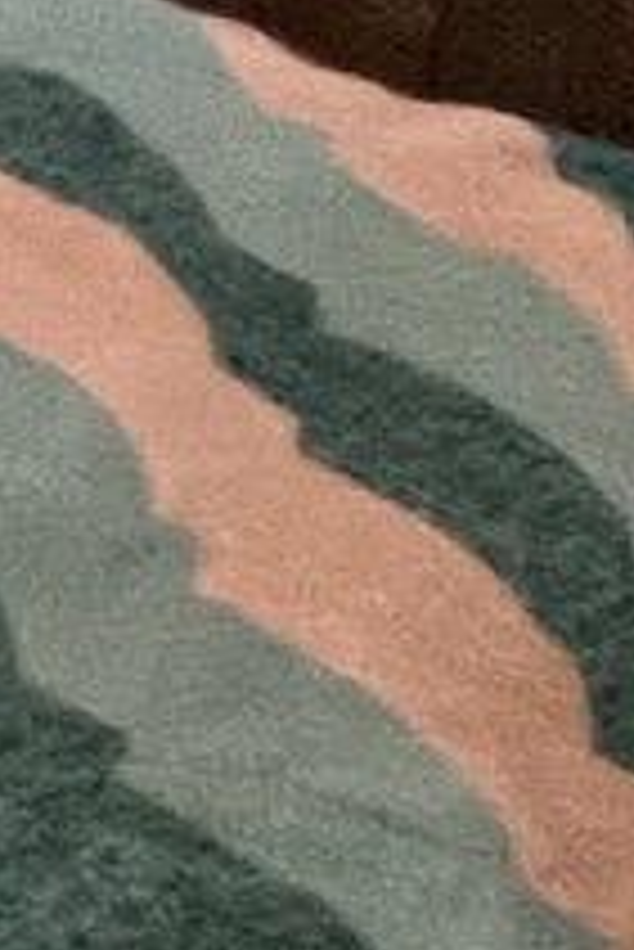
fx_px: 3455
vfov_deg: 11.2
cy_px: -1733
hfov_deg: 4.8
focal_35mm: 131
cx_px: -3462
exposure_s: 1/60
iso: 250
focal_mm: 1.57
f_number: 1.8
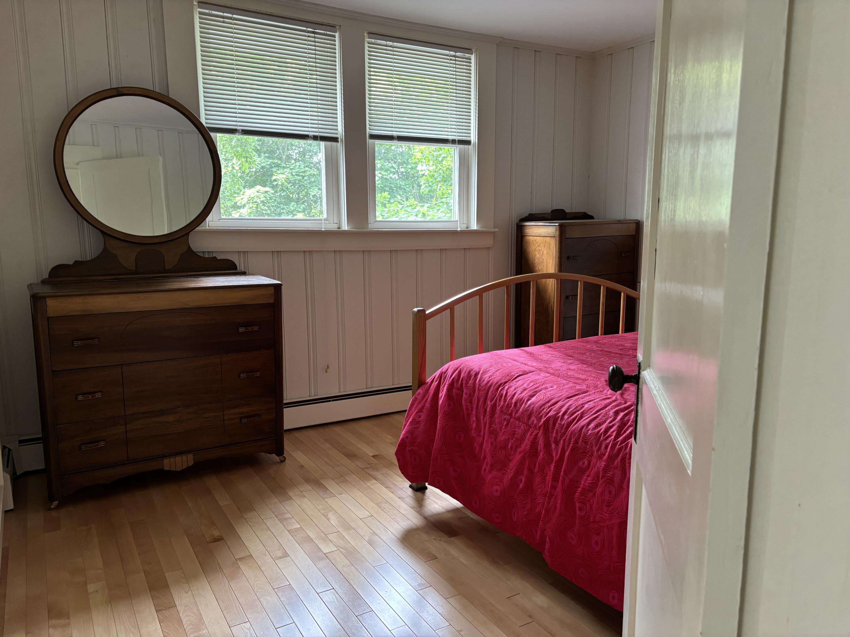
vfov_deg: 53.1
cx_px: 425
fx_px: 638
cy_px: 318
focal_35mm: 26
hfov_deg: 67.3
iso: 160
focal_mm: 5.96
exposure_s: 1/60
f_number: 1.6
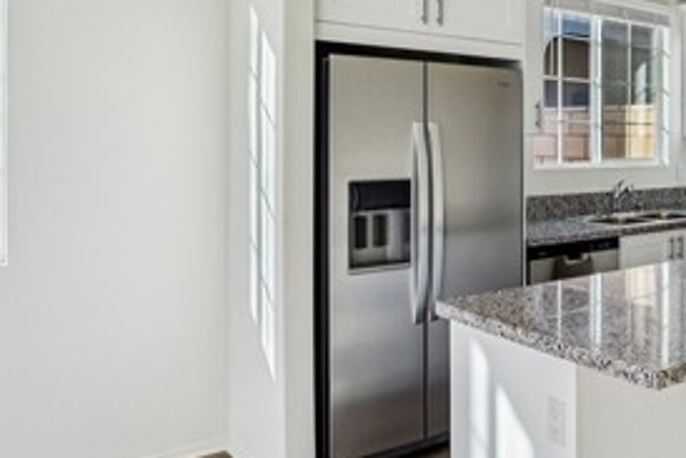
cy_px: 140
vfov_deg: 36.3
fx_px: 690
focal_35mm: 36
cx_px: 714
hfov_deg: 43.7
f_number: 8
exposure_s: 1/80
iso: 100
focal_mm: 15.5
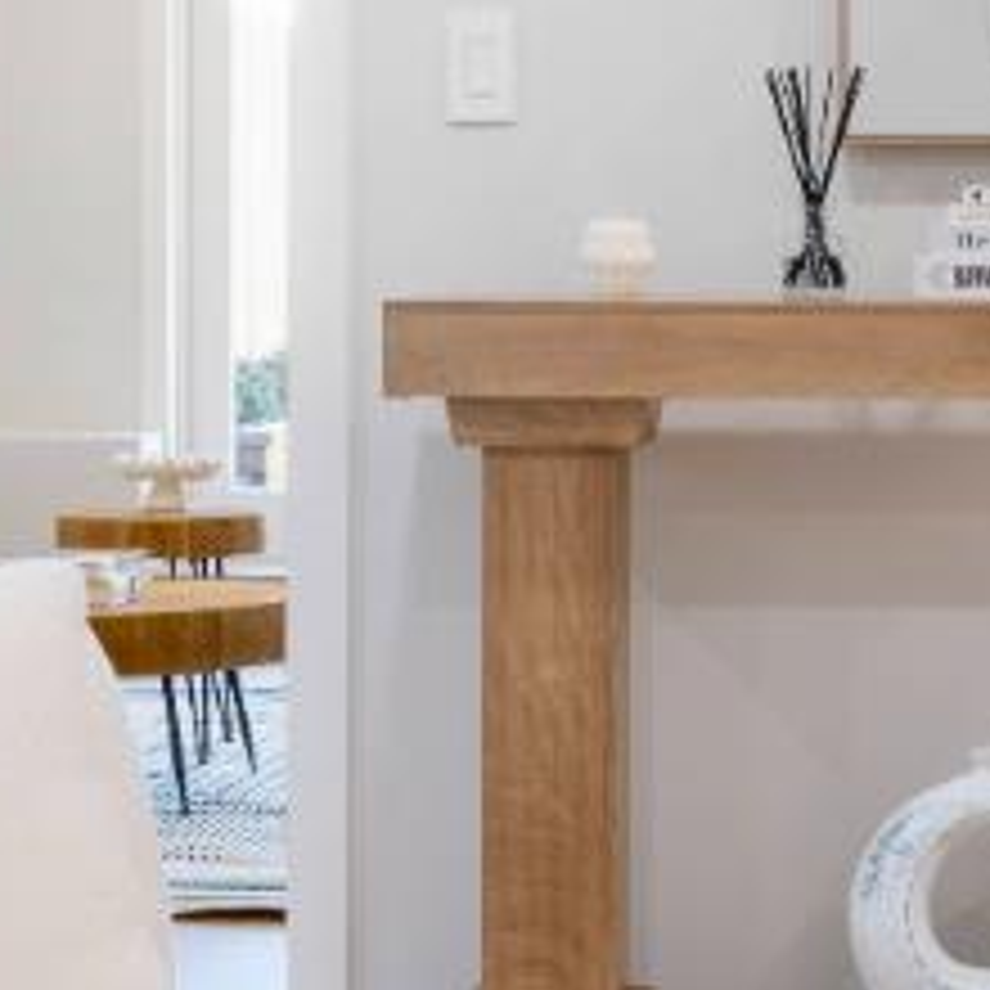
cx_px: 868
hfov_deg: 14.9
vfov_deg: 15.0
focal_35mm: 116
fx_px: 3753
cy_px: 297
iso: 320
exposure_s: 1
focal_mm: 20
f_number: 16
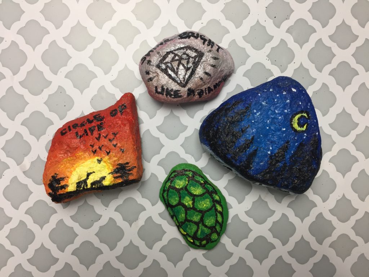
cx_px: 184
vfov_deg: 48.2
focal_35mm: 29
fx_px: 309
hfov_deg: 61.7
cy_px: 138
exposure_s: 1/40
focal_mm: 4.15
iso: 32
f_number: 2.2
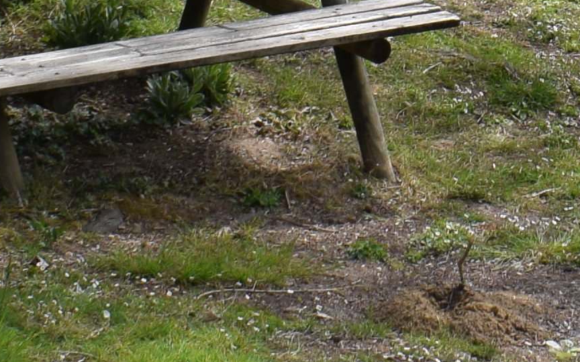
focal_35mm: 191
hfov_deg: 10.9
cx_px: 597
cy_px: -263
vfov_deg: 6.7
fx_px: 3019
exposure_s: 1/250
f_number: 8
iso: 200
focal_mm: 18
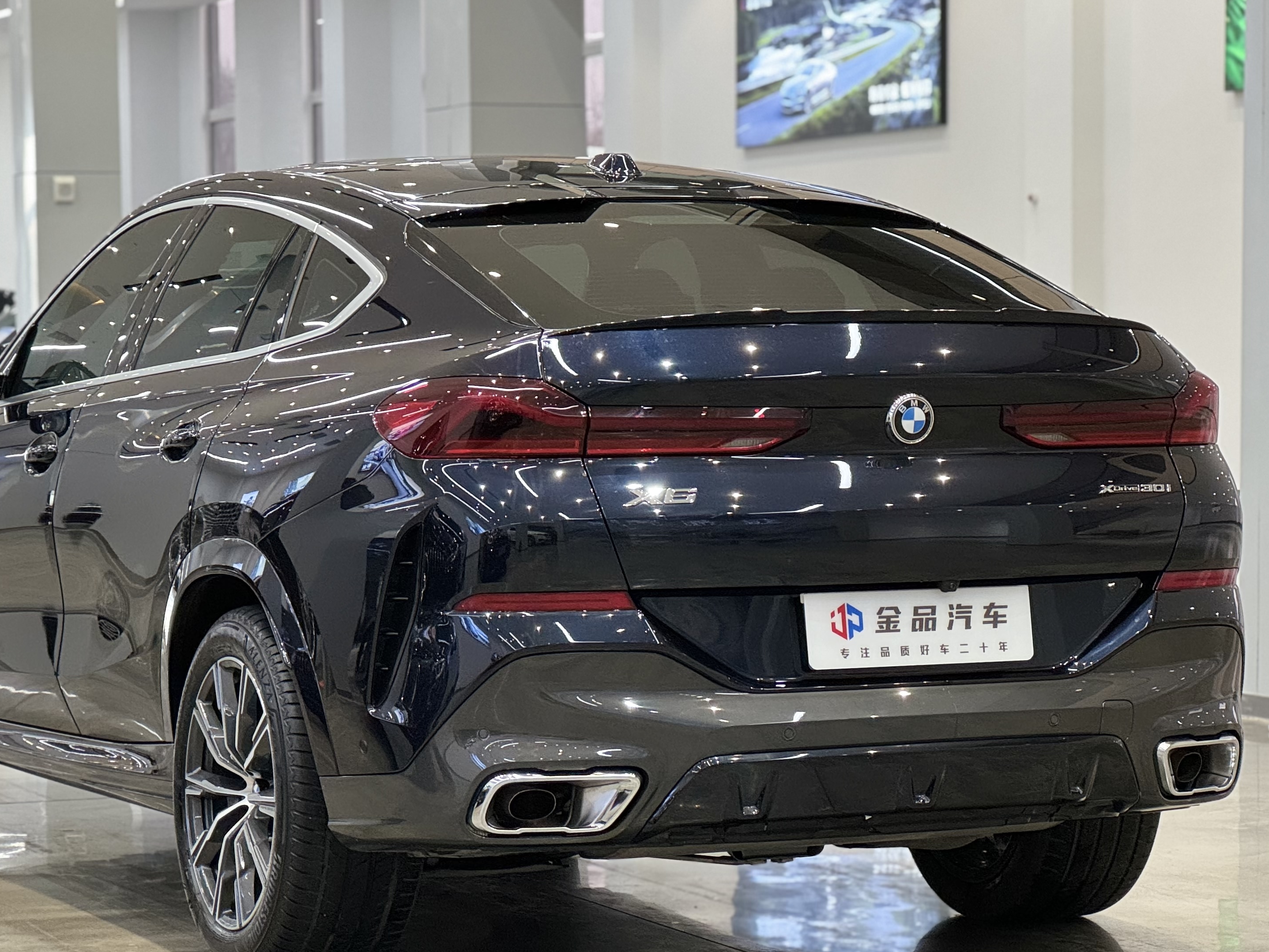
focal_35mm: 108
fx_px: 3959
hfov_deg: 18.2
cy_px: 564
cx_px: 546
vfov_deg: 13.7
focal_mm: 9
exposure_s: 1/50
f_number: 2.8
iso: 200
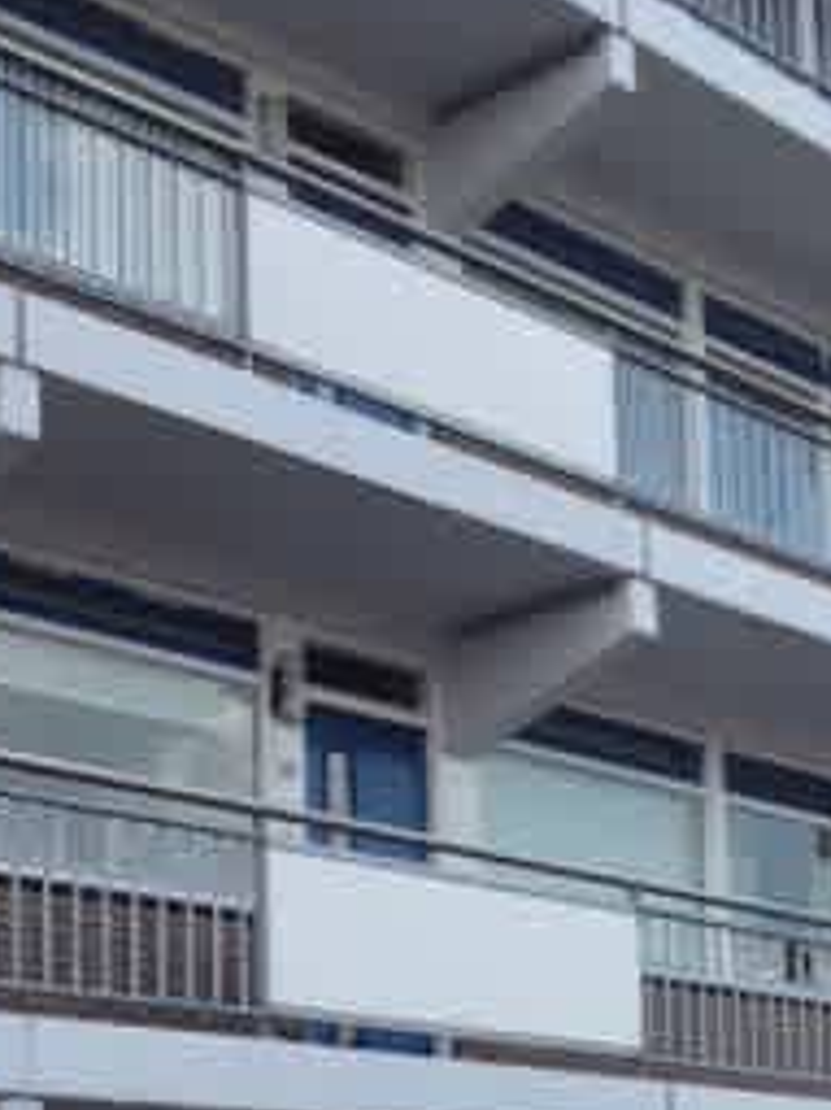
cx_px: 914
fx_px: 2819
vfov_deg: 21.6
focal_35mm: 88
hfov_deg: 16.3
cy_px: 1066
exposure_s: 1/726
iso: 50
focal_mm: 4.3
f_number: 2.4
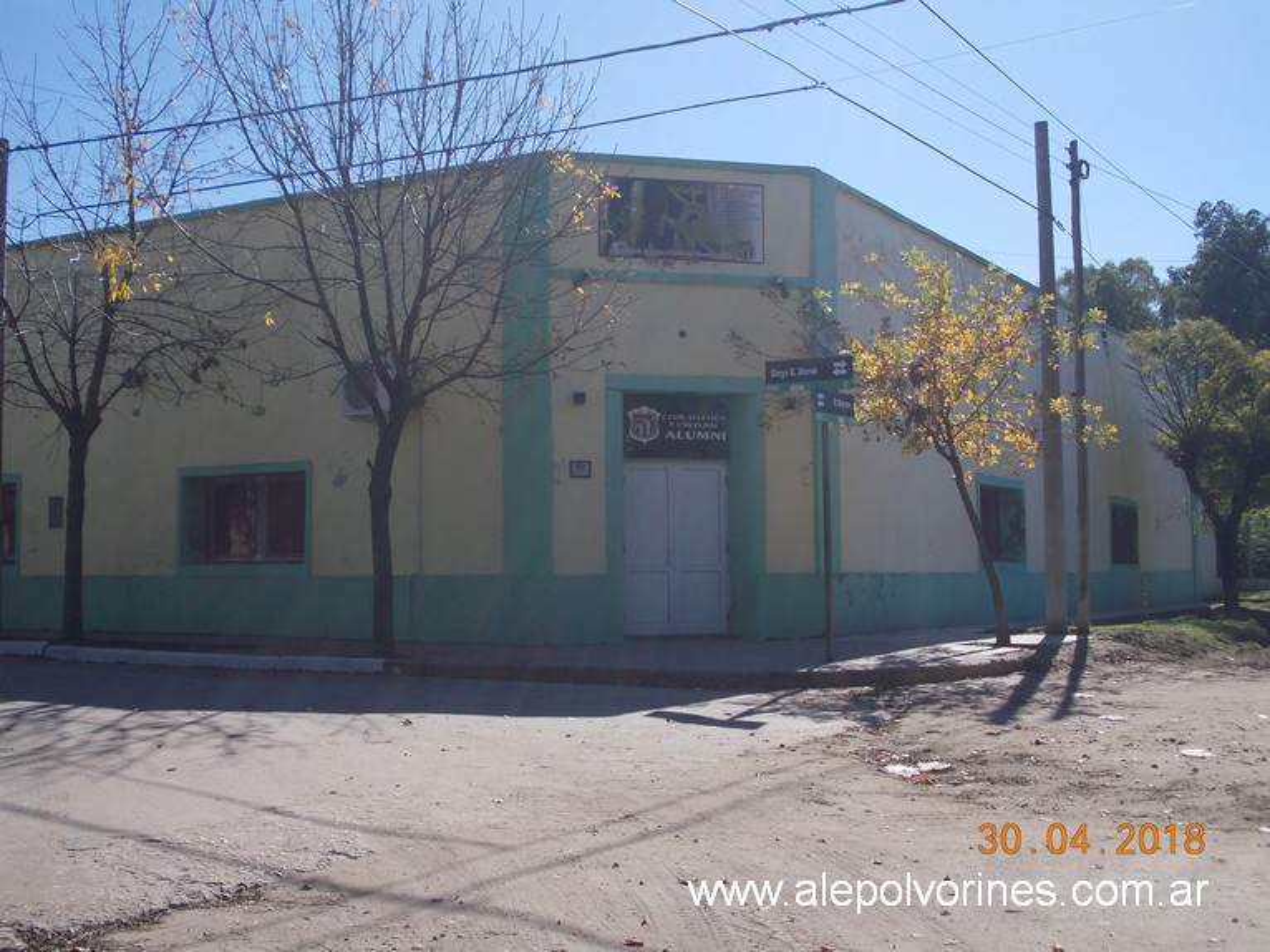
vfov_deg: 33.6
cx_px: 635
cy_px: 476
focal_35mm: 43
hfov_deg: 43.9
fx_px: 1577
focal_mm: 6.1
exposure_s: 1/250
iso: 80
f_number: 6.5
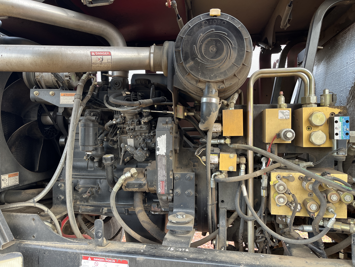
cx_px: 178
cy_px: 134
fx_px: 267
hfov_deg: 67.3
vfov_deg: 53.1
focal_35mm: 26
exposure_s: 1/118
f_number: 1.6
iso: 125
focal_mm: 5.1
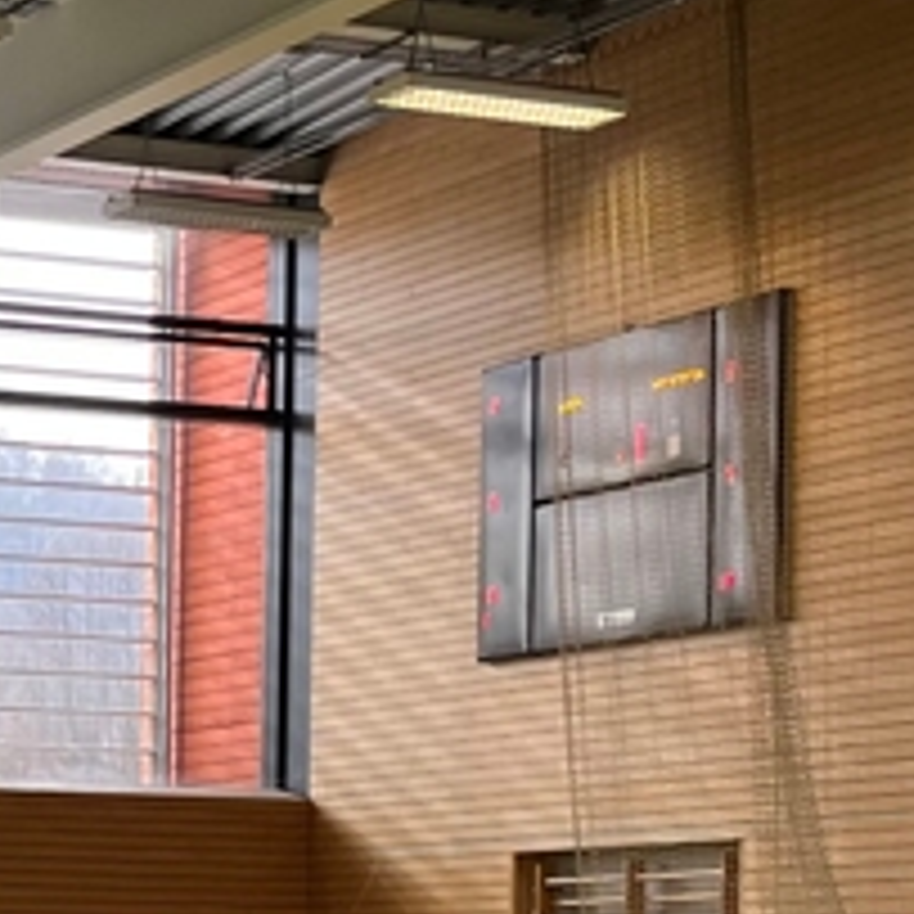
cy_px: 765
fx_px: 2599
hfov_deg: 17.9
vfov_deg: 19.7
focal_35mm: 87
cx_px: -437
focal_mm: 5.1
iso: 40
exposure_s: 1/100
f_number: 1.6
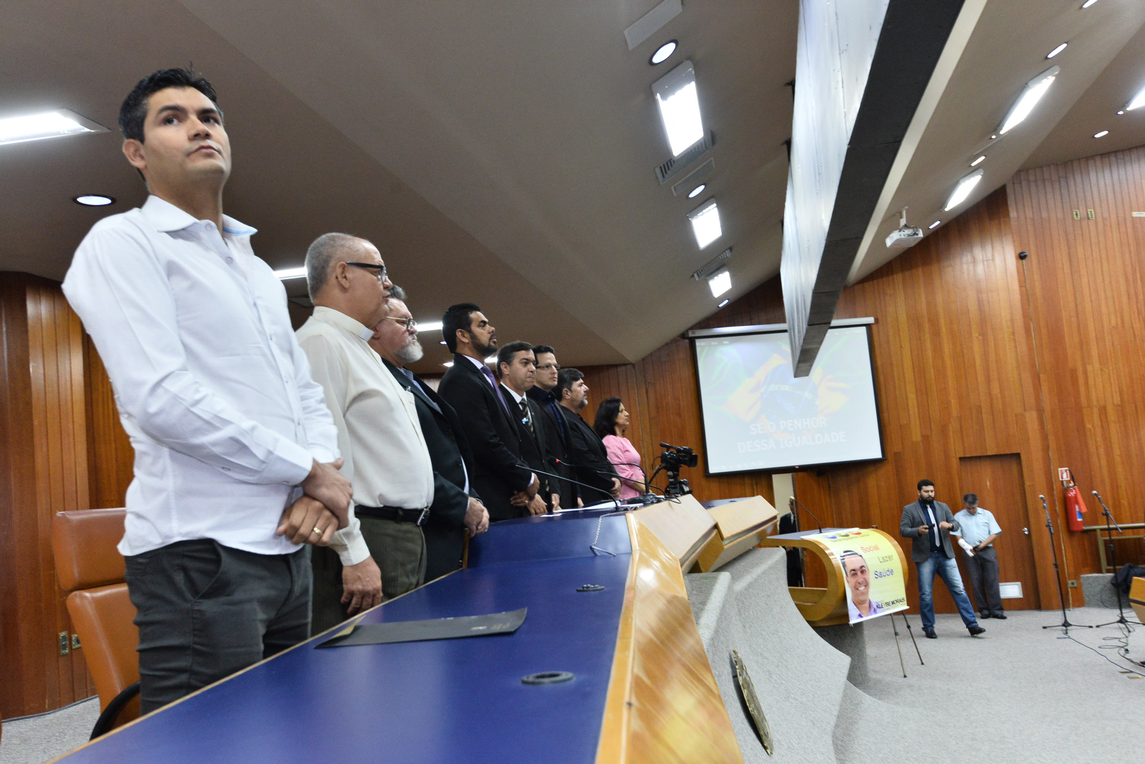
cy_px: 382
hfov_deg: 54.4
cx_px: 572
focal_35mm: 35
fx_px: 1114
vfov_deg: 37.9
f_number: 7.1
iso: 2500
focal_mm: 35
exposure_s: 1/60
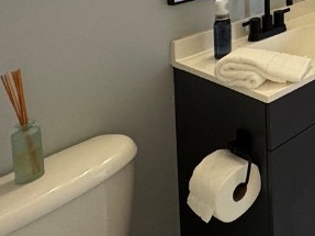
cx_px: 441
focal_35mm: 50
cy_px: -101
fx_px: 455
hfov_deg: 28.6
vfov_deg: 24.0
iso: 250
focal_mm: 2.22
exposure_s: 1/120
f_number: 2.2
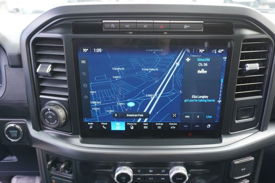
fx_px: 214
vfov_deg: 46.4
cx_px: 140
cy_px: 88
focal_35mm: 28
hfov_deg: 65.5
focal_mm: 18
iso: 400
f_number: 4
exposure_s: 1/60
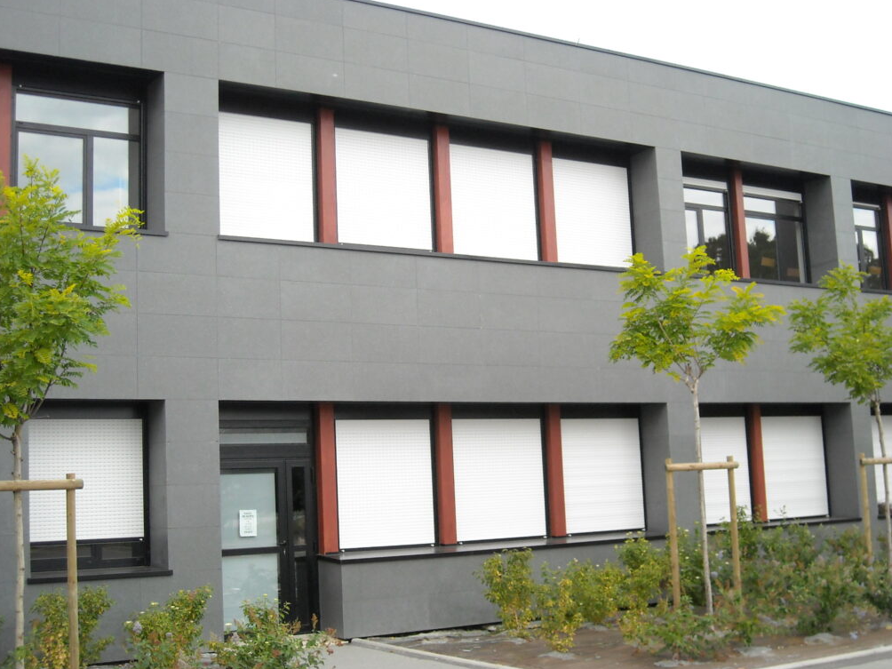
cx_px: 452
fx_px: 1288
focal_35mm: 50
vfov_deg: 29.1
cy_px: 331
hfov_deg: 38.2
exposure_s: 1/250
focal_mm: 7.92
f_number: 3.2
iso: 175
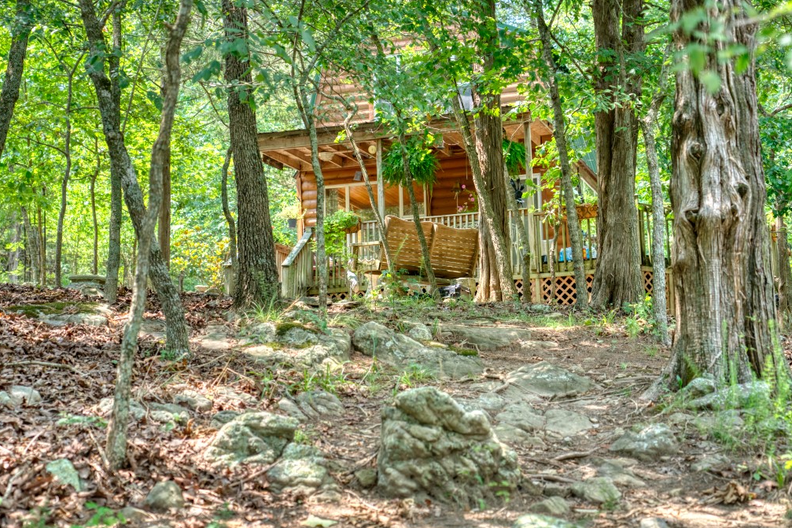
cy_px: 264
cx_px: 392
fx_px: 1364
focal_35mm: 62
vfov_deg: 21.9
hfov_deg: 32.4
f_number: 4
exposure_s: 1/80
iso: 100
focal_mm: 61
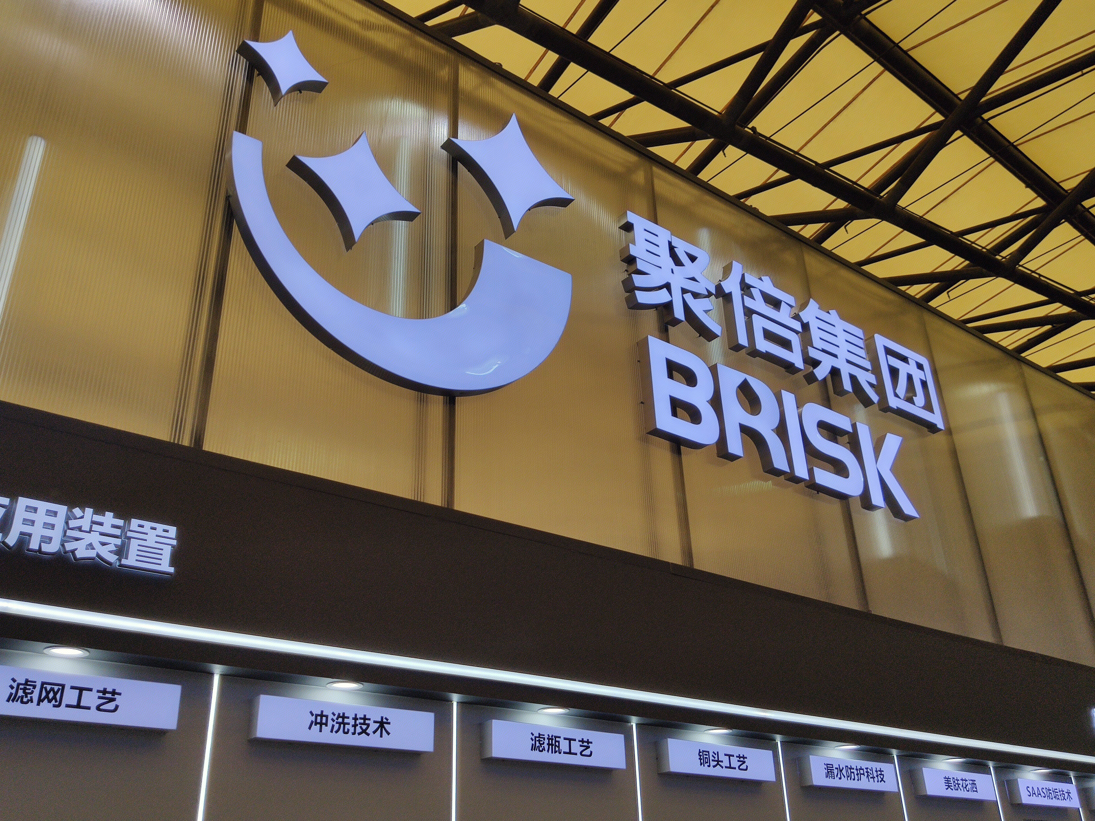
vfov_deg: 45.4
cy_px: 410
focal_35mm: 31
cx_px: 548
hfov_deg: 58.4
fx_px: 981
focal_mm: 4.75
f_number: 1.75
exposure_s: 1/1221
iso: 112
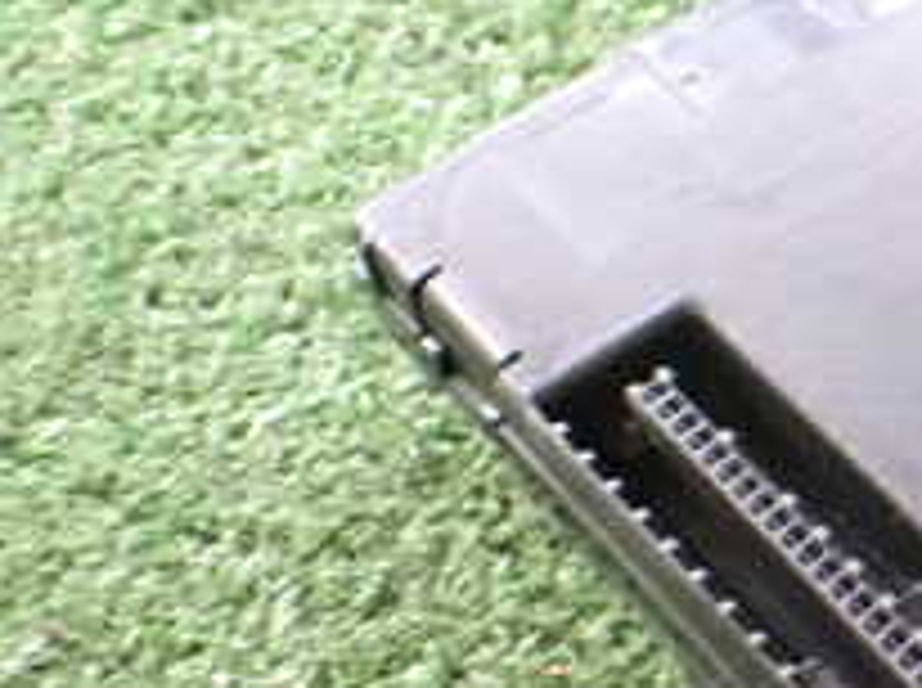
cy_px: 463
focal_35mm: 88
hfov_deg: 20.0
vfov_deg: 16.7
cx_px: 1273
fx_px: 2340
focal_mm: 5.4
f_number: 2.3
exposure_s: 1/30
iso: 1250
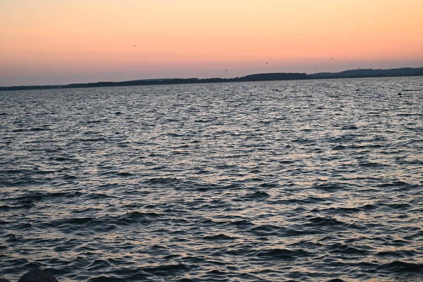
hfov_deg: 28.8
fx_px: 823
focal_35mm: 70
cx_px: 212
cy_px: 141
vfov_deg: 19.5
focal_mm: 70
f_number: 4.5
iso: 800
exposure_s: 1/250
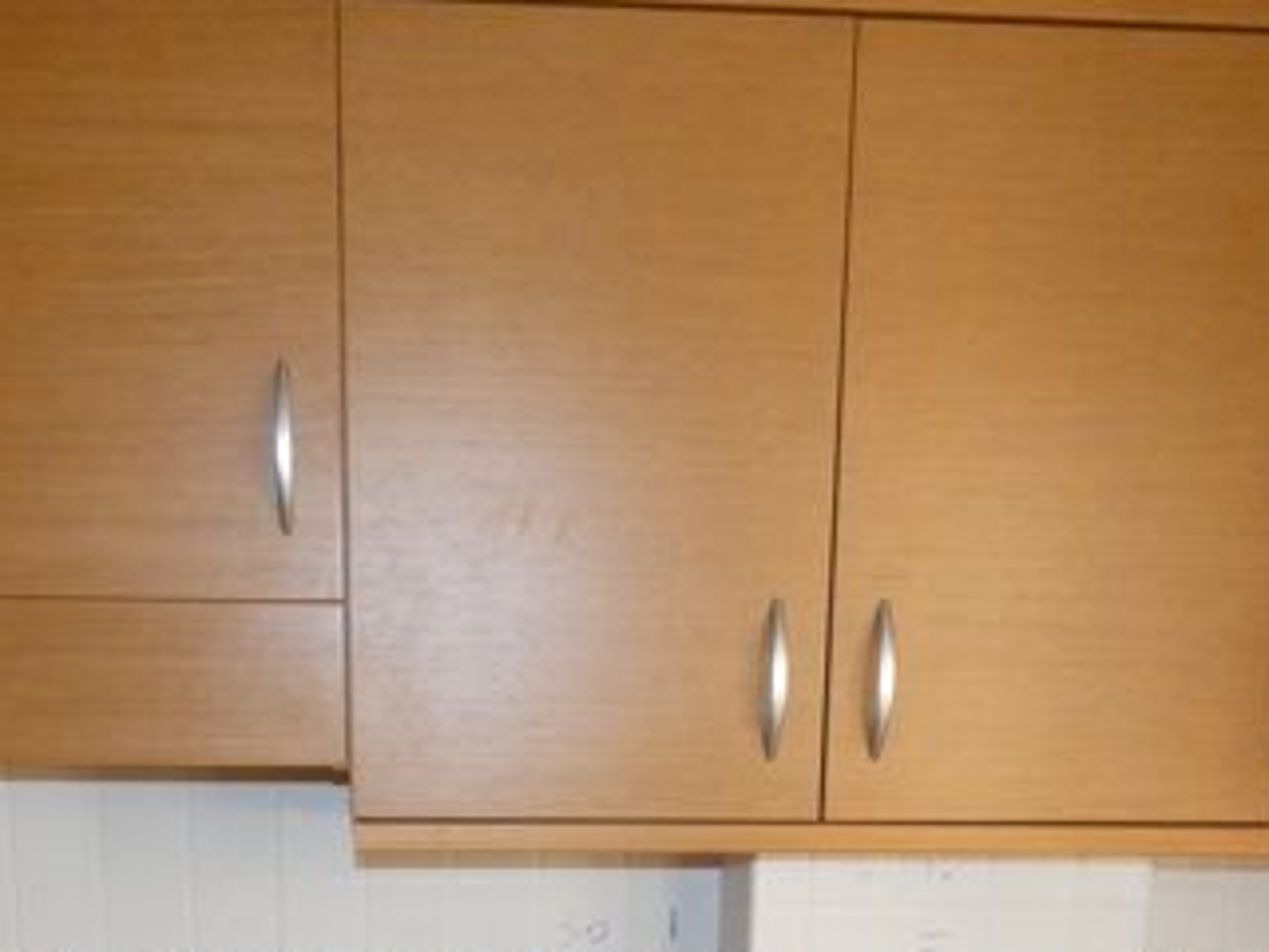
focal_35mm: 44
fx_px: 1613
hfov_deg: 42.9
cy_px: 1043
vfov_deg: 29.6
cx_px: 557
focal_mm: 3.6
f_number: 2.8
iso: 800
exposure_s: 1/60
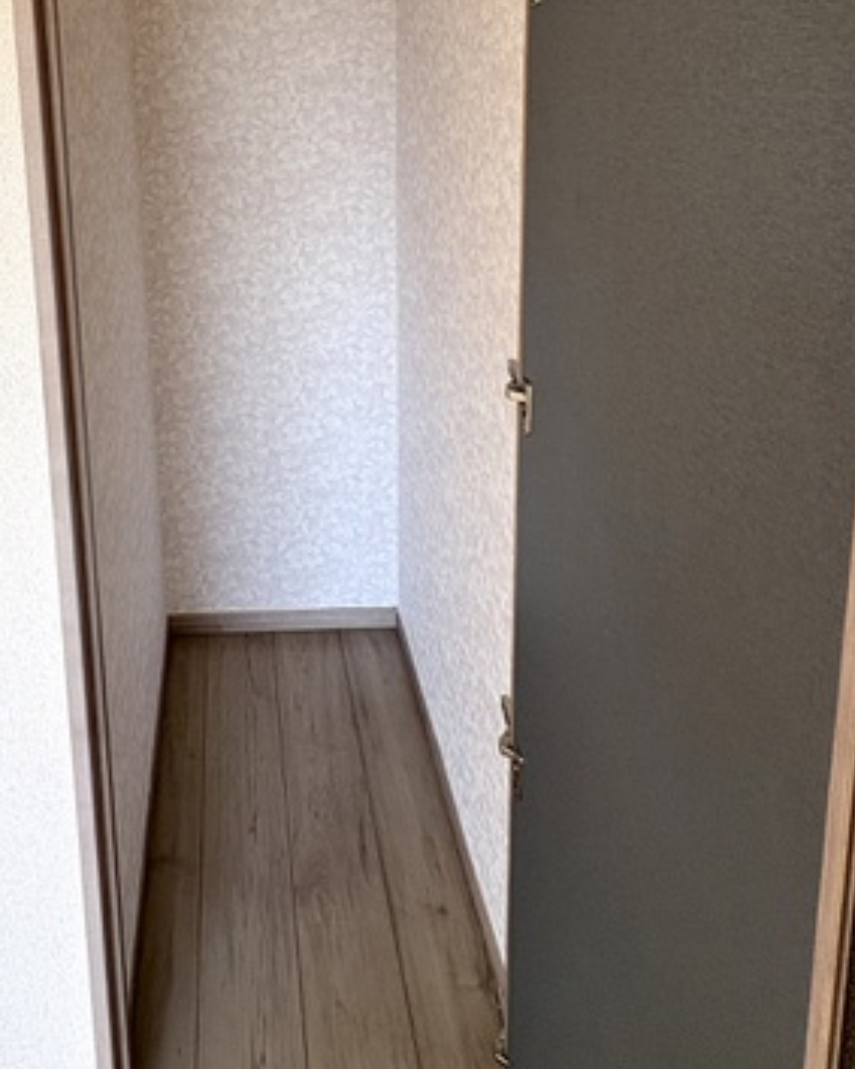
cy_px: 148
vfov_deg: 57.0
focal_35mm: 27
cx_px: 213
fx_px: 854
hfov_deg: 50.9
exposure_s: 1/99
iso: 50
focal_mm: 2.22
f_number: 2.2
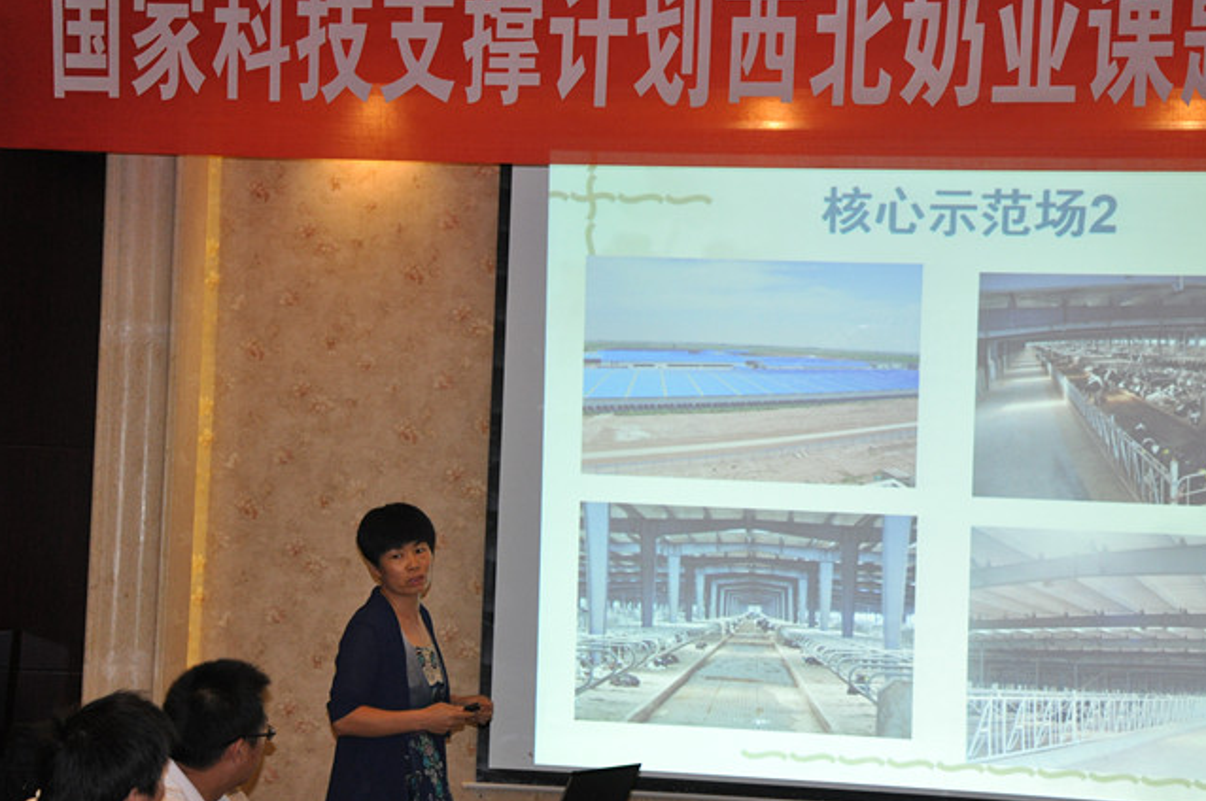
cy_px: 464
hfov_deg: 24.0
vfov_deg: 16.1
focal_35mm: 85
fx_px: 2832
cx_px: 552
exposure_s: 1/60
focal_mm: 45
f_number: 4.8
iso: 800
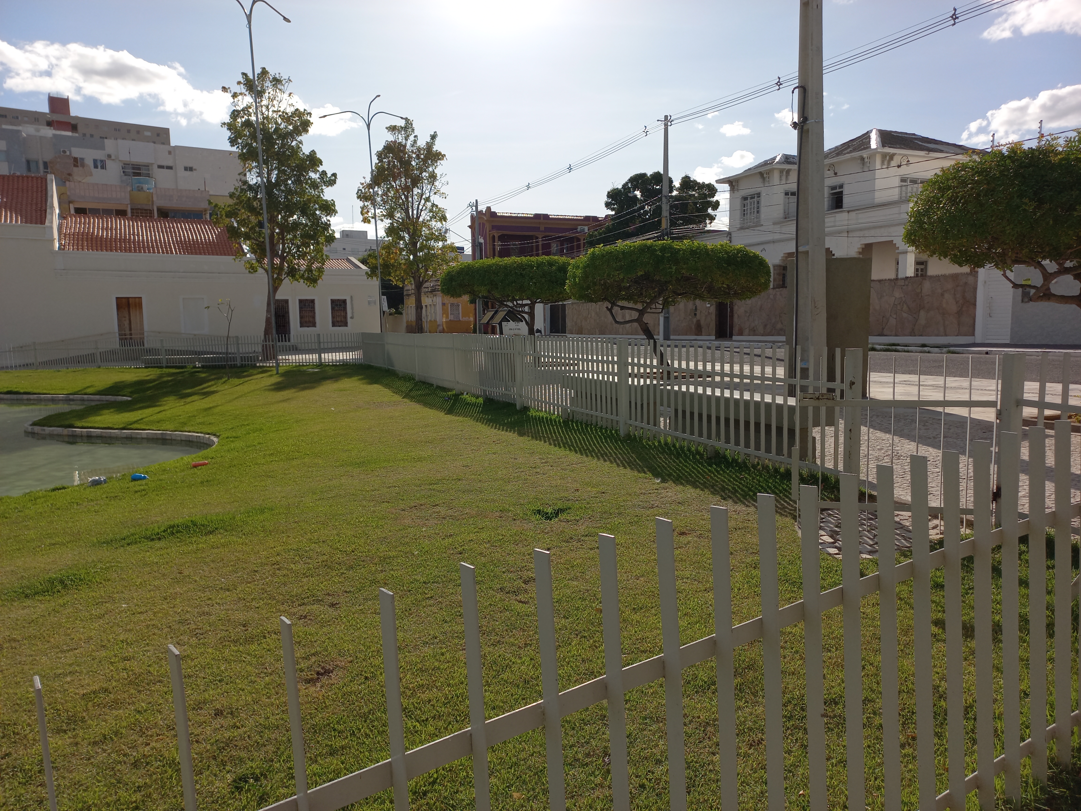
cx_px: 540
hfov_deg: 69.4
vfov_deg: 54.9
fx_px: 781
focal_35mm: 25
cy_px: 406
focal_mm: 4.6
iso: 25
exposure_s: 1/1252
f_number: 1.8
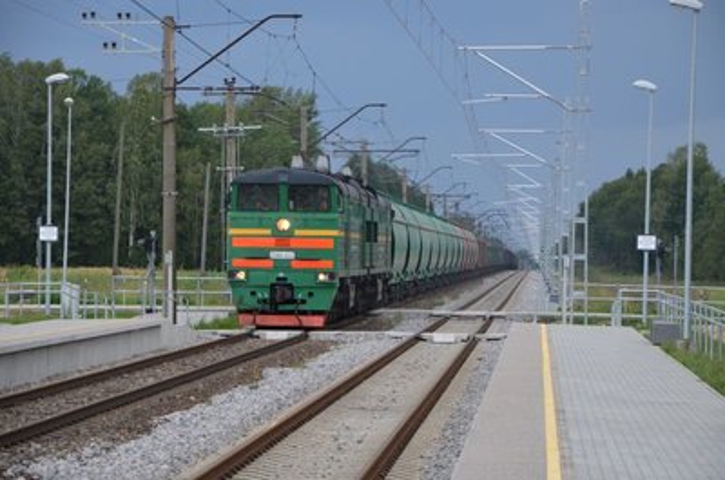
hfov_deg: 13.1
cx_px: 362
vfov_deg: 8.7
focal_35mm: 158
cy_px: 240
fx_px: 3166
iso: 200
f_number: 8
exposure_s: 1/250
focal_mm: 105
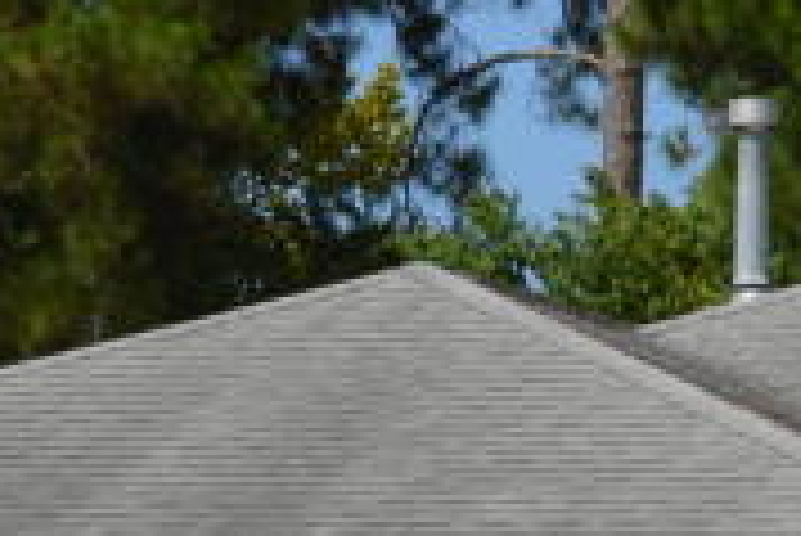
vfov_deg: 5.9
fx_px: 5188
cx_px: 1069
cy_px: 712
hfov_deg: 8.7
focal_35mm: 233
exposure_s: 1/200
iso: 100
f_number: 13
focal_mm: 24
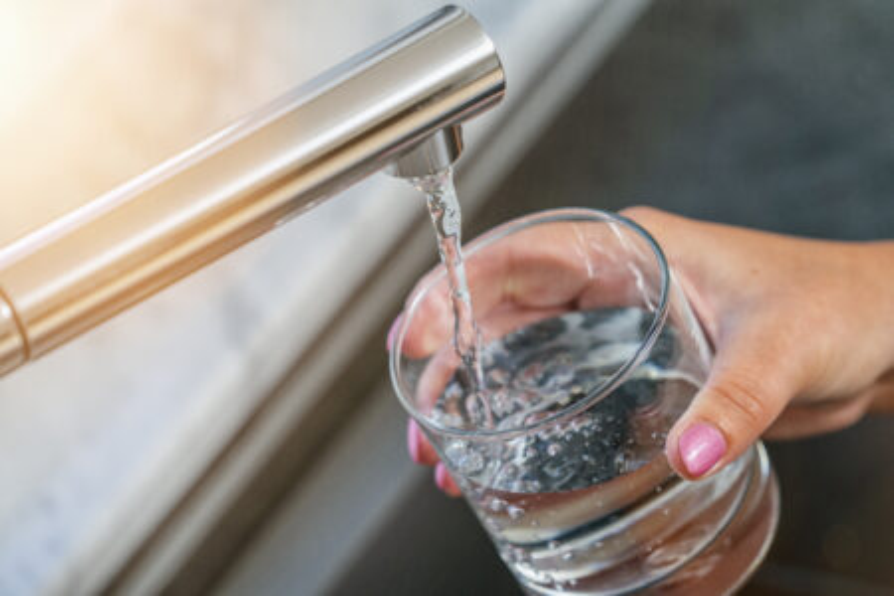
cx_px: 447
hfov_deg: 14.1
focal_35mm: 146
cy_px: 298
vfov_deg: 9.4
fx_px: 3625
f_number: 5.6
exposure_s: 1/100
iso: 100
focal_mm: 146
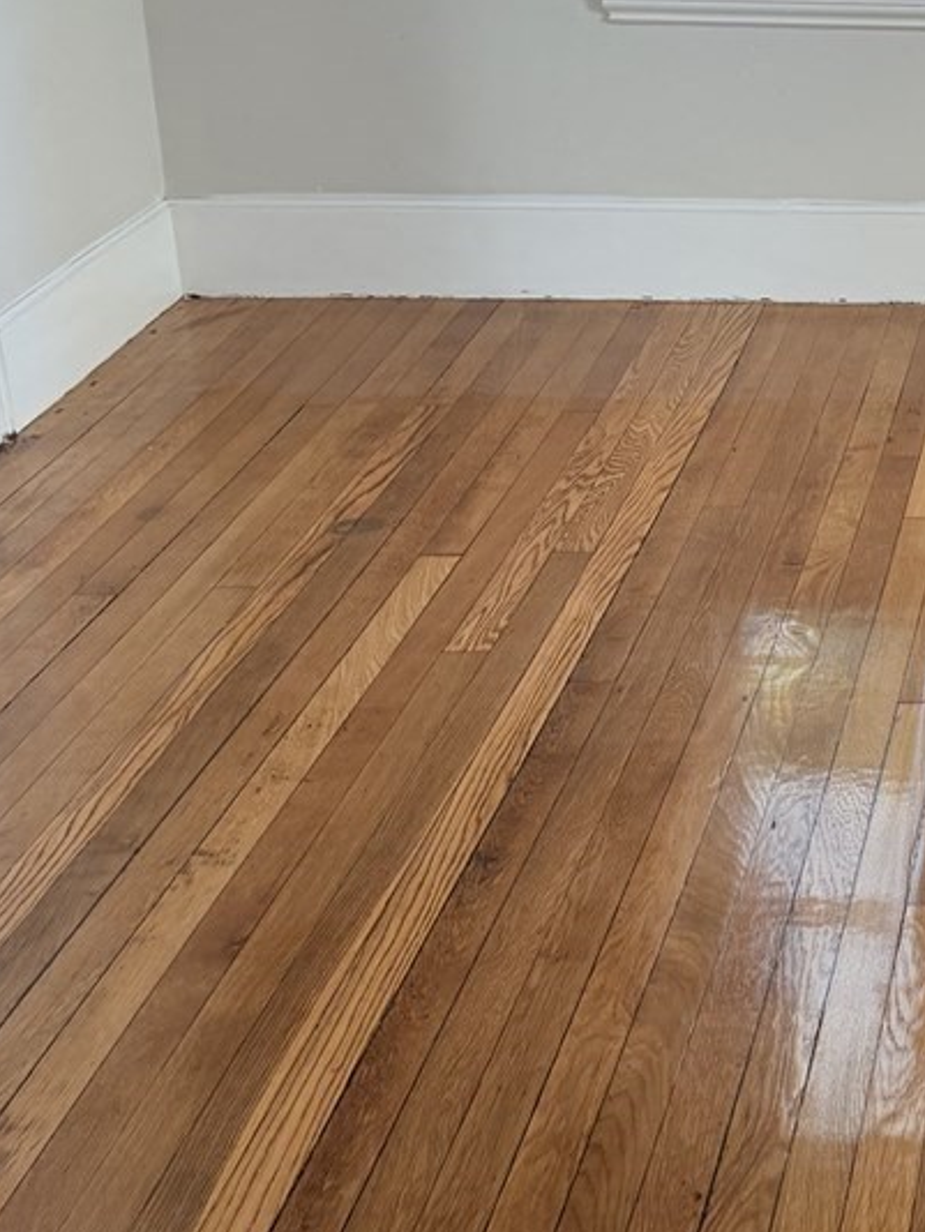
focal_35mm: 69
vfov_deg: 28.1
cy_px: 471
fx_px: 2456
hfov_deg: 19.7
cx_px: 1197
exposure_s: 1/183
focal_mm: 6.76
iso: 100
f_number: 1.78
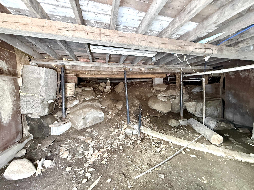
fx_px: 103
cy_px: 95
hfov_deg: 102.1
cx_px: 127
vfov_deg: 85.7
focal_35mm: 14
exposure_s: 1/60
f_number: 2.2
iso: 800
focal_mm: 2.22
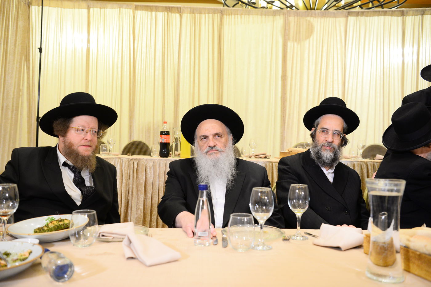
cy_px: 144
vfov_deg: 41.1
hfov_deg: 58.7
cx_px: 216
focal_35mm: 32
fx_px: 383
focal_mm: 32
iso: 2000
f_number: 3.5
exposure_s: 1/160
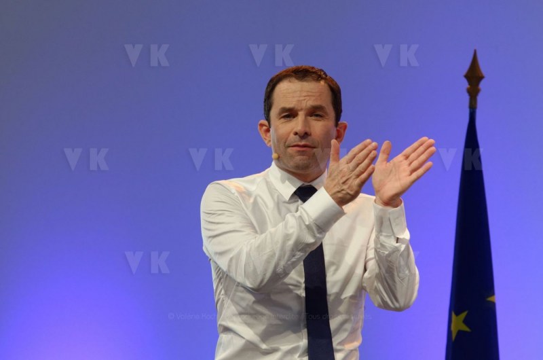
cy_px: 180
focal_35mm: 218
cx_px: 272
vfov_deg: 6.3
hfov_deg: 9.5
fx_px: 3274
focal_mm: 145
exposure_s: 1/160
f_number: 5.6
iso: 1000
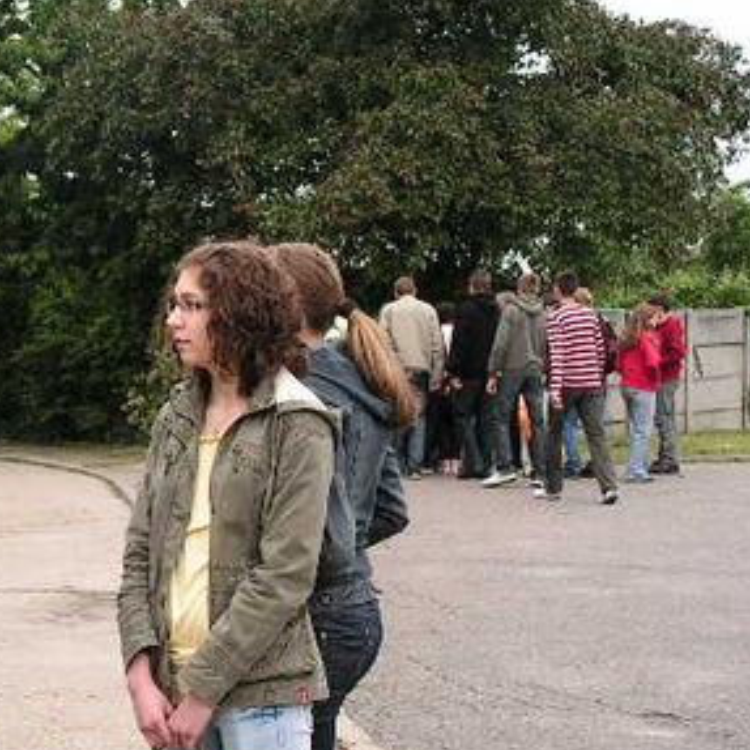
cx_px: 133
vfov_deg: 18.5
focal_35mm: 94
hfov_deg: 18.3
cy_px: 443
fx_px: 2304
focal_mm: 10.2
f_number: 3.3
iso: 64
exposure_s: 1/250
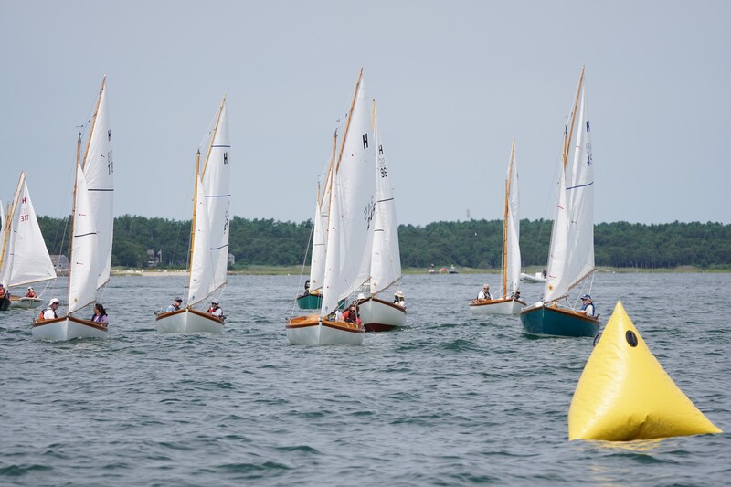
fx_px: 4568
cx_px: 366
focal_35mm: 225
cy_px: 244
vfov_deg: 6.1
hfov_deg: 9.2
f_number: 5
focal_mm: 150
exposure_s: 1/1250
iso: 160
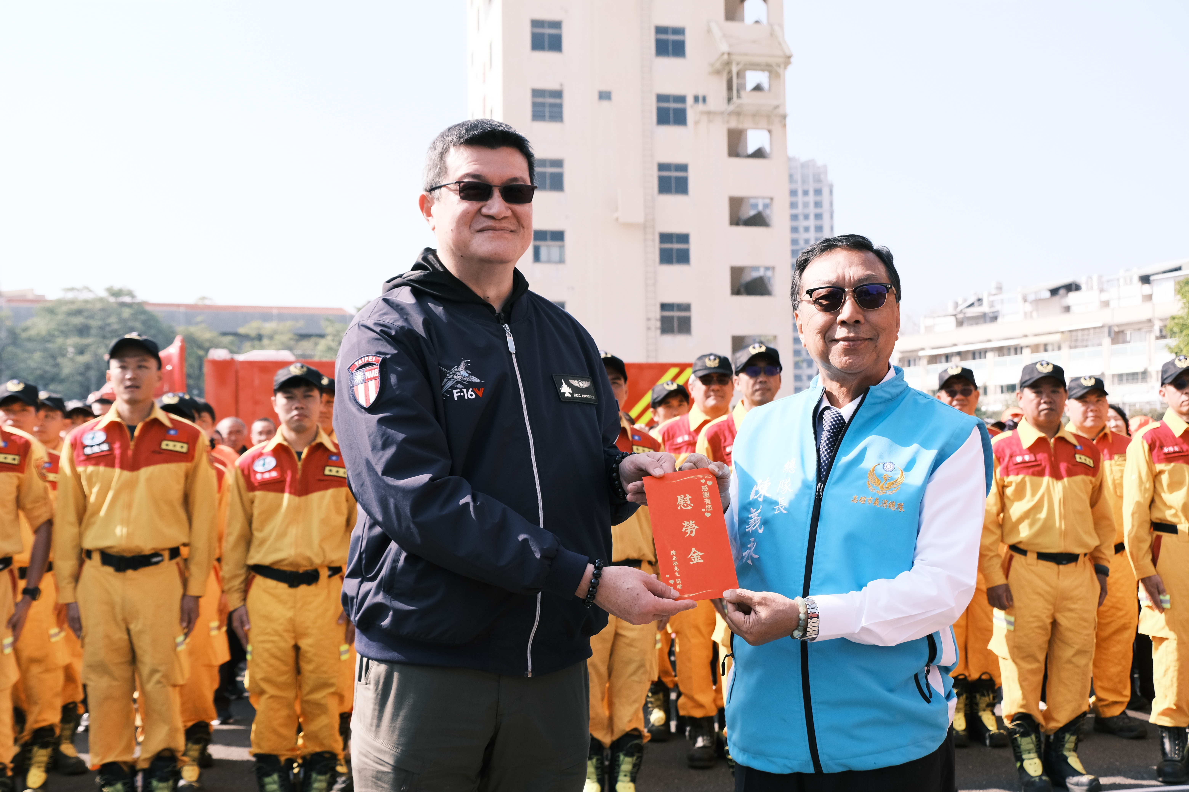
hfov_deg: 46.4
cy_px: 396
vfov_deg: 31.9
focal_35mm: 42
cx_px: 594
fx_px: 1387
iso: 1000
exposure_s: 1/1600
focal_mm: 27.9
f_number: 4.5
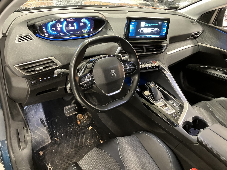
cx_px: 114
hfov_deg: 63.4
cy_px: 85
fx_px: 184
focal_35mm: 28
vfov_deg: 49.7
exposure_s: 1/30
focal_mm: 3.99
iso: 640
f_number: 1.8
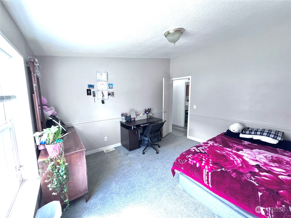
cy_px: 109
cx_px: 146
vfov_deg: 89.9
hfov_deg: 106.2
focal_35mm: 13
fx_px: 109
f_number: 1.8
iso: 250
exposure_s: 1/99
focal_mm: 1.57
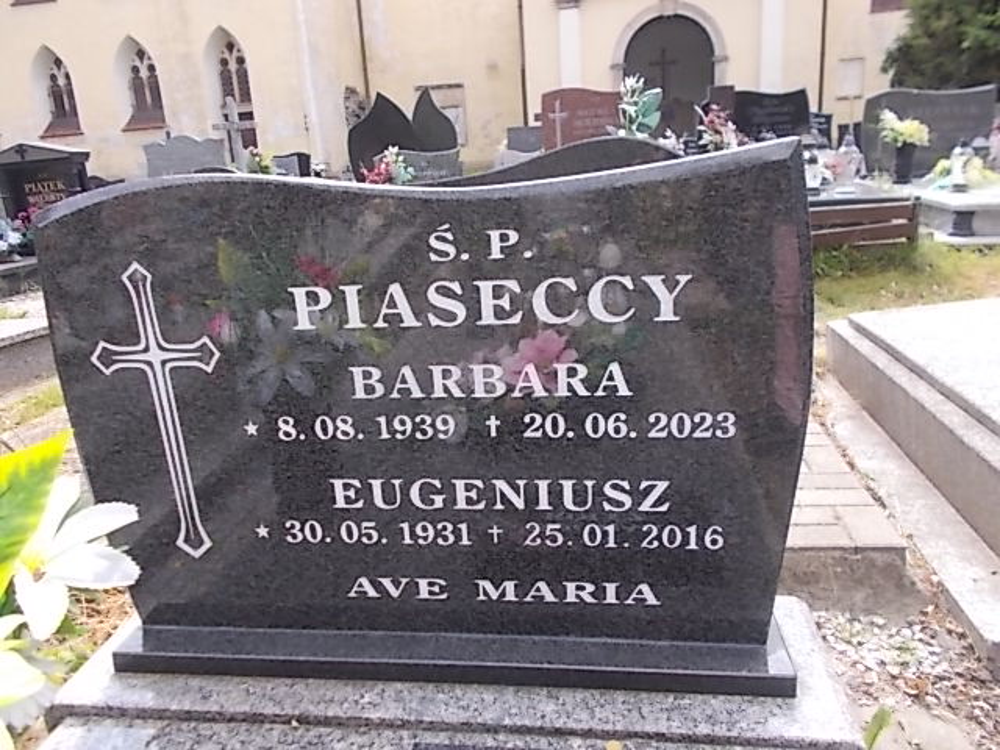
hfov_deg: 67.3
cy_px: 375
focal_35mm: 26
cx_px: 500
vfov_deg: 53.1
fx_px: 751
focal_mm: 4.6
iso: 80
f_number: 3.2
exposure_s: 1/200
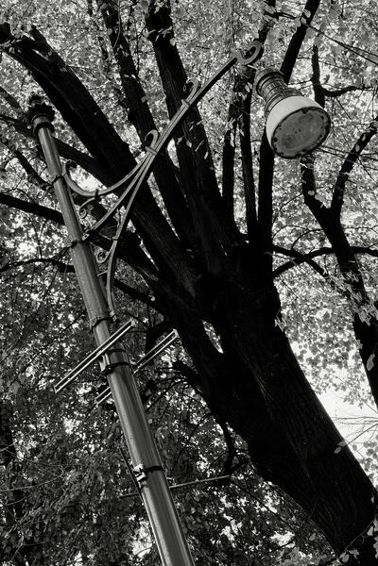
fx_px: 835
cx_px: 189
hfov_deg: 25.5
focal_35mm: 53
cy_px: 283
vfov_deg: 37.5
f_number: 8
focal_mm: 35
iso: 640
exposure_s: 1/60
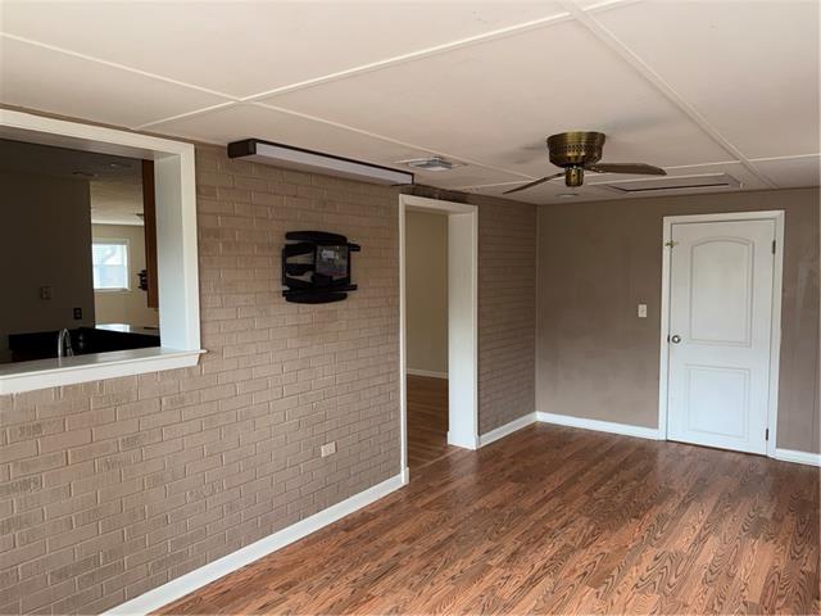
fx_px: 569
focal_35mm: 24
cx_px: 410
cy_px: 308
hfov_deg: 71.6
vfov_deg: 56.8
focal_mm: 6.76
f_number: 1.78
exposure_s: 1/22
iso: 100
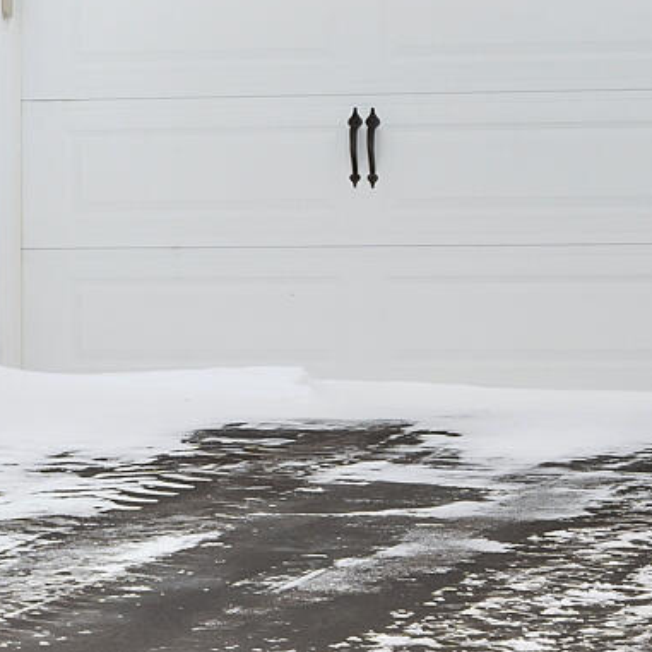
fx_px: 4986
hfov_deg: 7.3
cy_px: -75
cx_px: -411
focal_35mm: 234
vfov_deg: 7.4
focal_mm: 35
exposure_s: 1/1600
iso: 250
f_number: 4.5
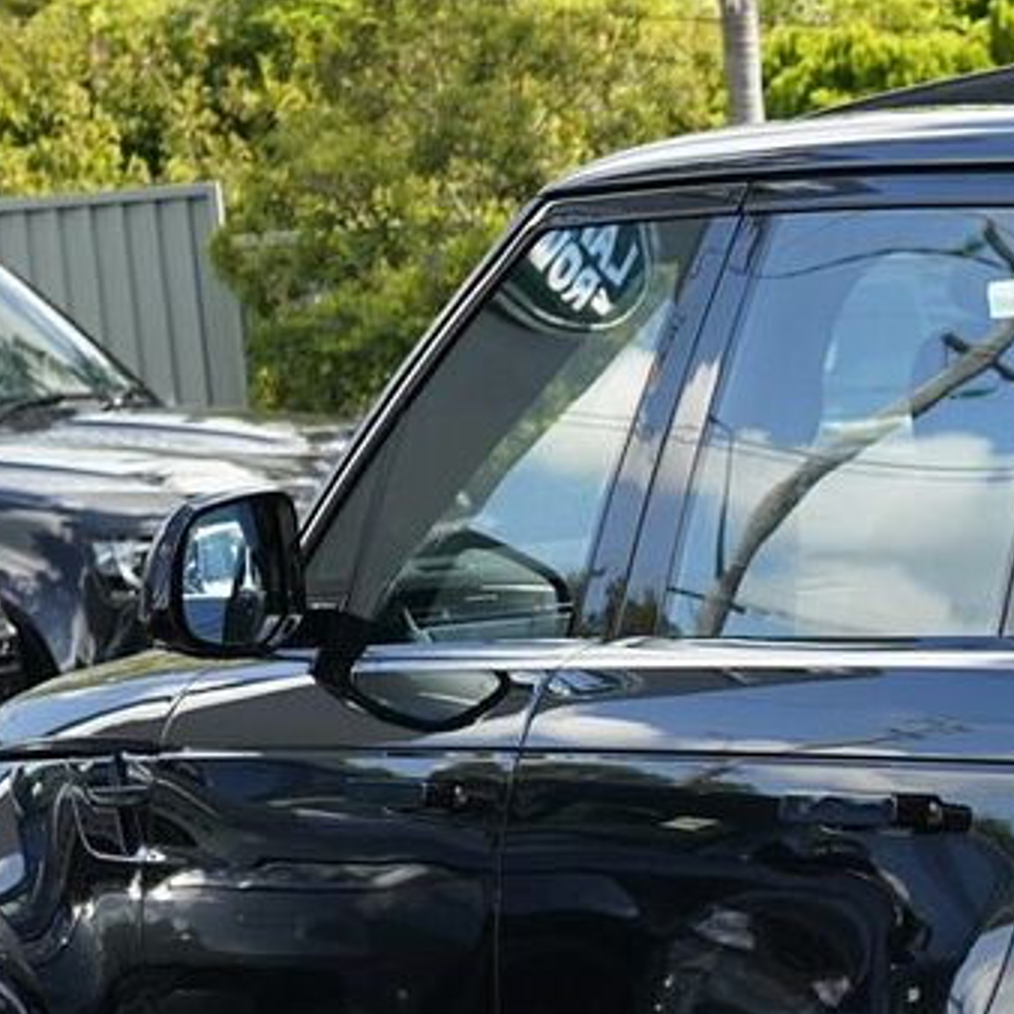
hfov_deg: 10.8
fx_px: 5104
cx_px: 1611
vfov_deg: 11.2
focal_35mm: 154
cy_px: 1071
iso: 1000
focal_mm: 51
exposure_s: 1/250
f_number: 7.1
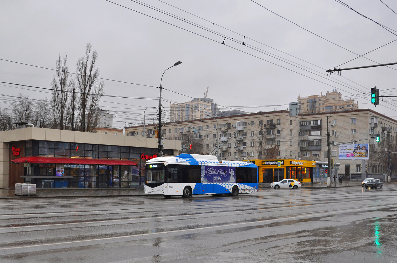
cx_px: 198
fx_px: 347
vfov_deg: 41.5
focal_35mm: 32
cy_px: 132
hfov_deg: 59.6
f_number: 5.6
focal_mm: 21
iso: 400
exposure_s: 1/200
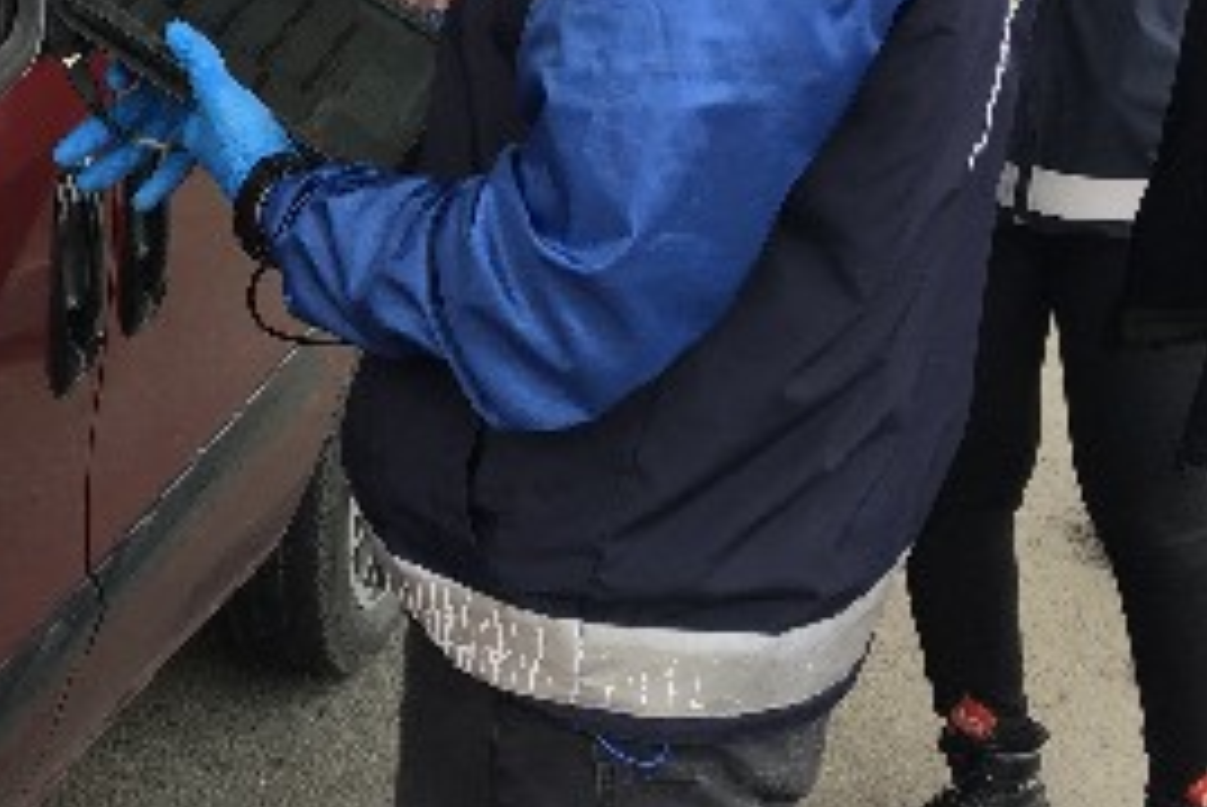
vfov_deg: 17.8
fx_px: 2517
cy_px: 22
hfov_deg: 25.9
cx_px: 63
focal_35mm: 75
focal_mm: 4.15
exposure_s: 1/100
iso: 50
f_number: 2.2
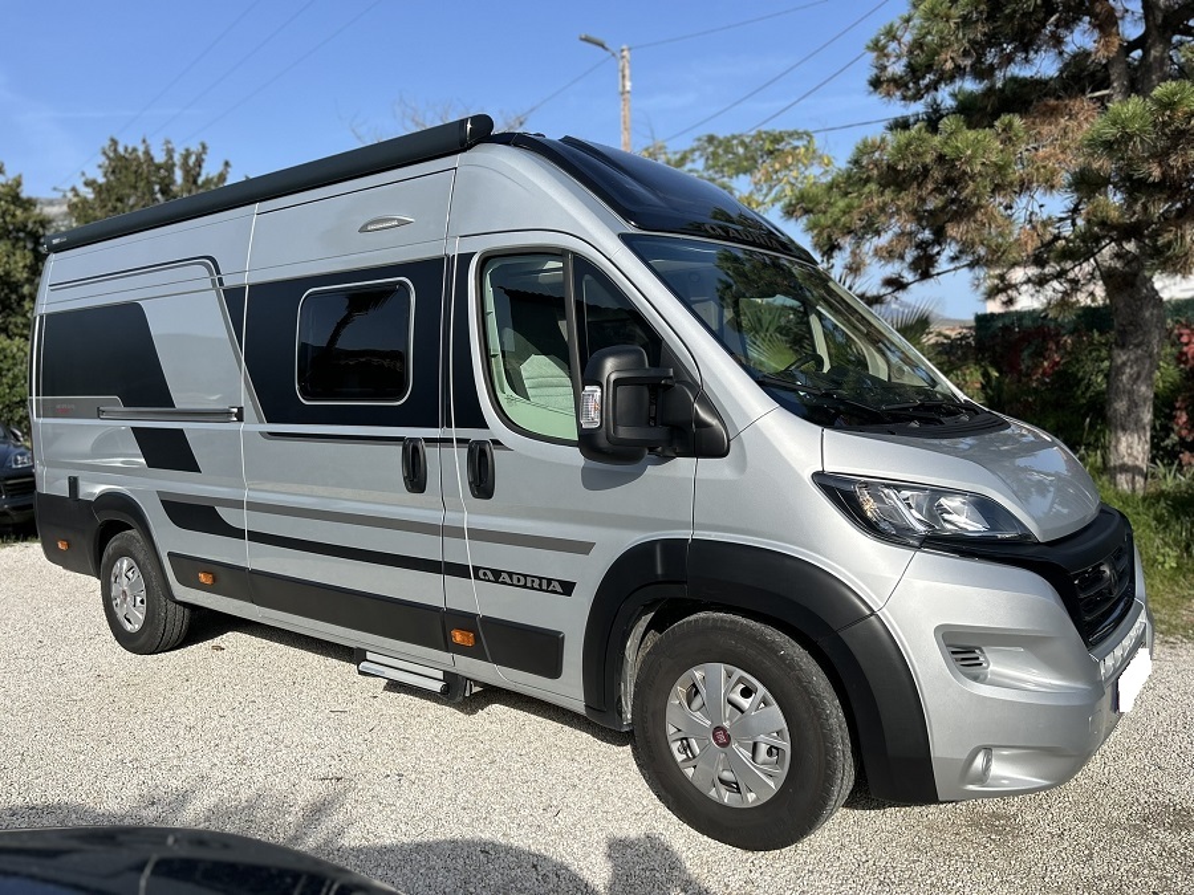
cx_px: 597
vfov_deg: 53.1
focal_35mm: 26
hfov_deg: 67.3
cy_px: 448
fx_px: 897
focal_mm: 5.7
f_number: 1.5
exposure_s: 1/4630
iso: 50
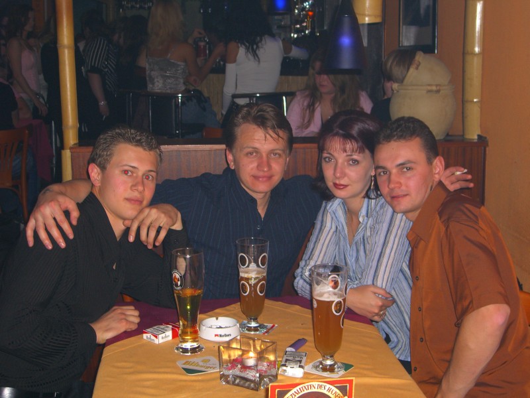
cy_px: 199
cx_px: 265
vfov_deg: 25.7
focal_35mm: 57
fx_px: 873
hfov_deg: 33.8
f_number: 3.6
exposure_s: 1/60
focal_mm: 11.8
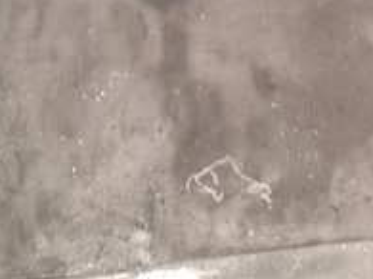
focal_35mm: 115
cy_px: -113
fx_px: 1238
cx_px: 440
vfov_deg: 12.4
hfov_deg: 16.5
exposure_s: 1/20
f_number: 2.4
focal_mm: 4.28
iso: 100
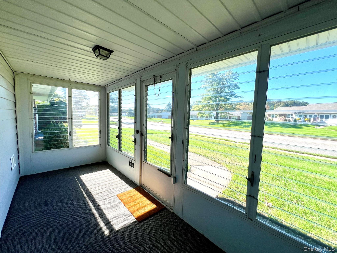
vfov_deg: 89.9
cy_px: 126
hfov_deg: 106.2
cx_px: 168
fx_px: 127
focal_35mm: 13
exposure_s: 1/361
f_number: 1.8
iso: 32
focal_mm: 1.57
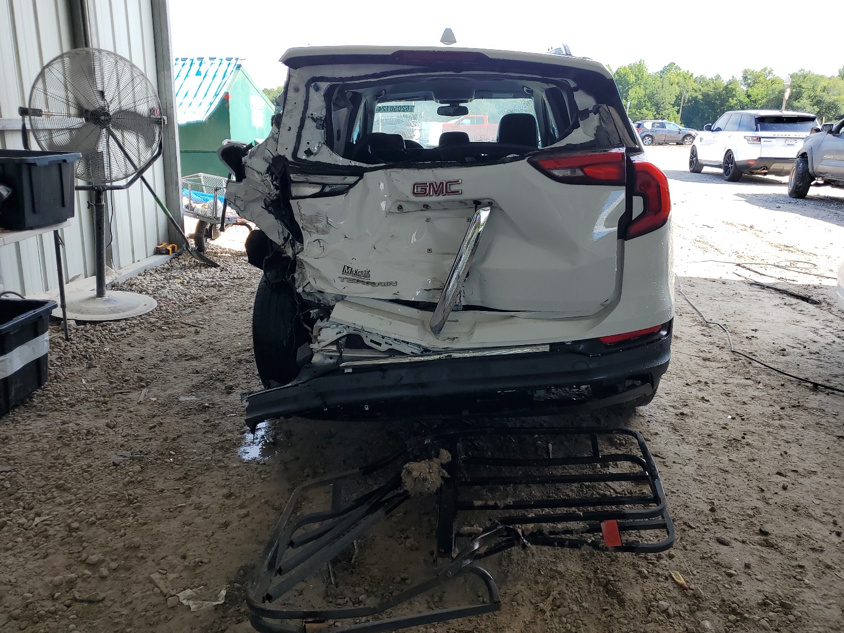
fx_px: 658
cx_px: 415
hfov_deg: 65.3
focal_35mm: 27
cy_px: 312
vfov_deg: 51.4
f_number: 1.5
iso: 50
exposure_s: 1/556
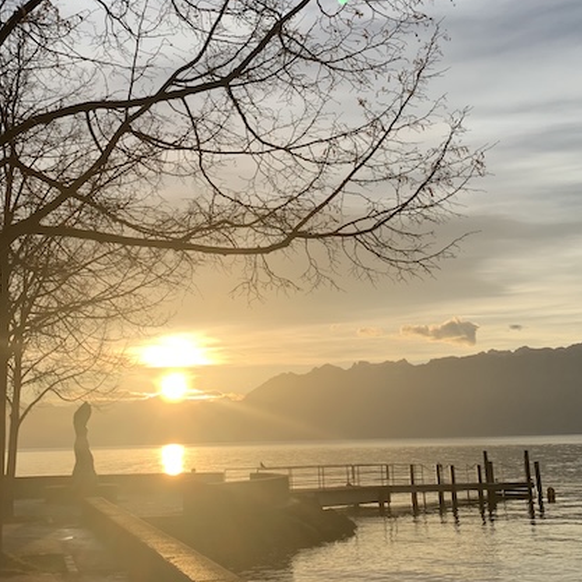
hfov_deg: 36.0
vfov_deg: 35.7
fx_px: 894
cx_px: 251
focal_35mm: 47
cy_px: 195
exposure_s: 1/2309
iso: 25
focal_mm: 4.25
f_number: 1.8
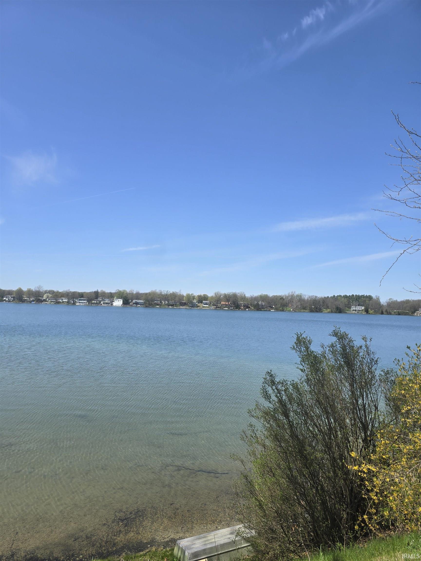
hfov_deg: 58.9
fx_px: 373
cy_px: 280
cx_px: 210
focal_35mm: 23
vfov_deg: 73.9
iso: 12
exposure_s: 1/955
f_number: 1.7
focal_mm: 6.3
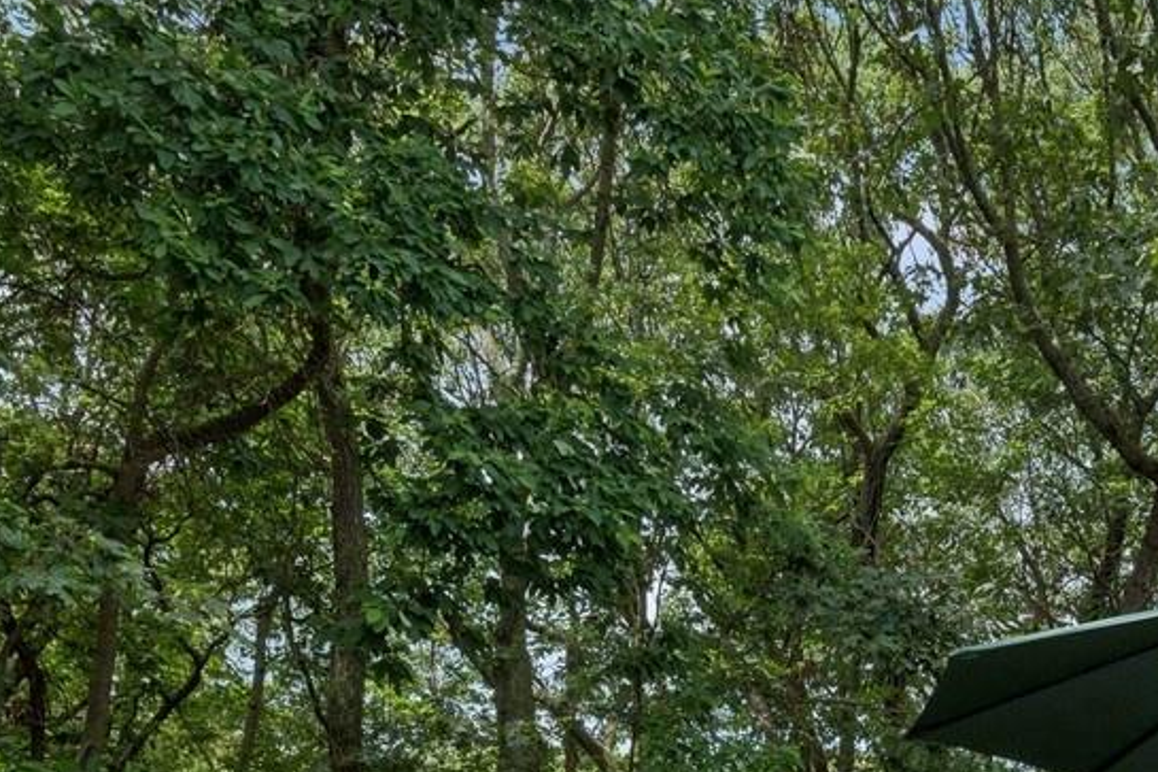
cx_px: 939
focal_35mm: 47
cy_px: 1000
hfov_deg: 40.1
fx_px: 1511
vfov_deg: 24.9
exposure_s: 1/250
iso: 200
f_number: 9
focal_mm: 16
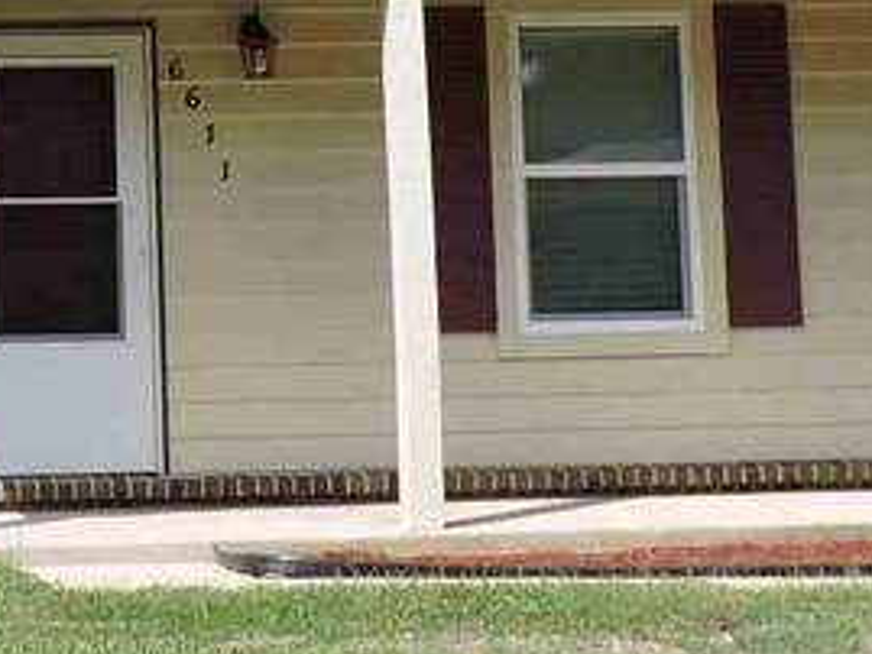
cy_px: -55
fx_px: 2873
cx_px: -201
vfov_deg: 12.8
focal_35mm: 114
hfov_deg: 16.5
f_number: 3
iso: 100
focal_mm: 4.3
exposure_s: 1/1250
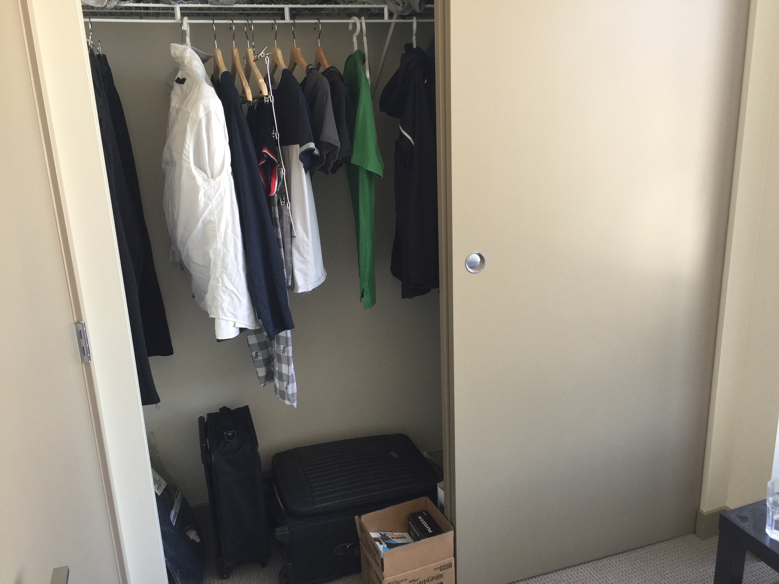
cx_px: 390
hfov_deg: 61.7
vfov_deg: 48.2
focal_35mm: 29
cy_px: 292
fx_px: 653
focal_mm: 4.15
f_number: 2.2
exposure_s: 1/30
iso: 40
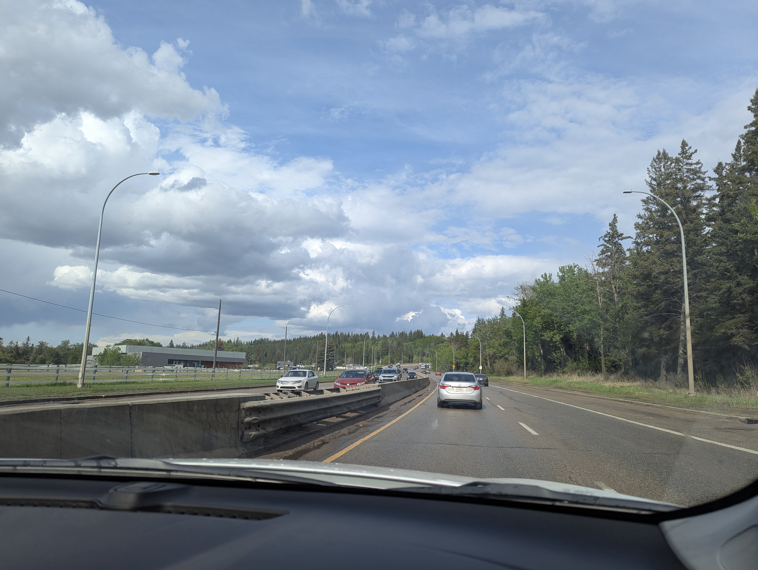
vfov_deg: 56.9
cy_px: 285
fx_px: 526
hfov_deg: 71.5
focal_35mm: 24
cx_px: 379
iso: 48
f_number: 1.85
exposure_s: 1/1664
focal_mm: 6.81
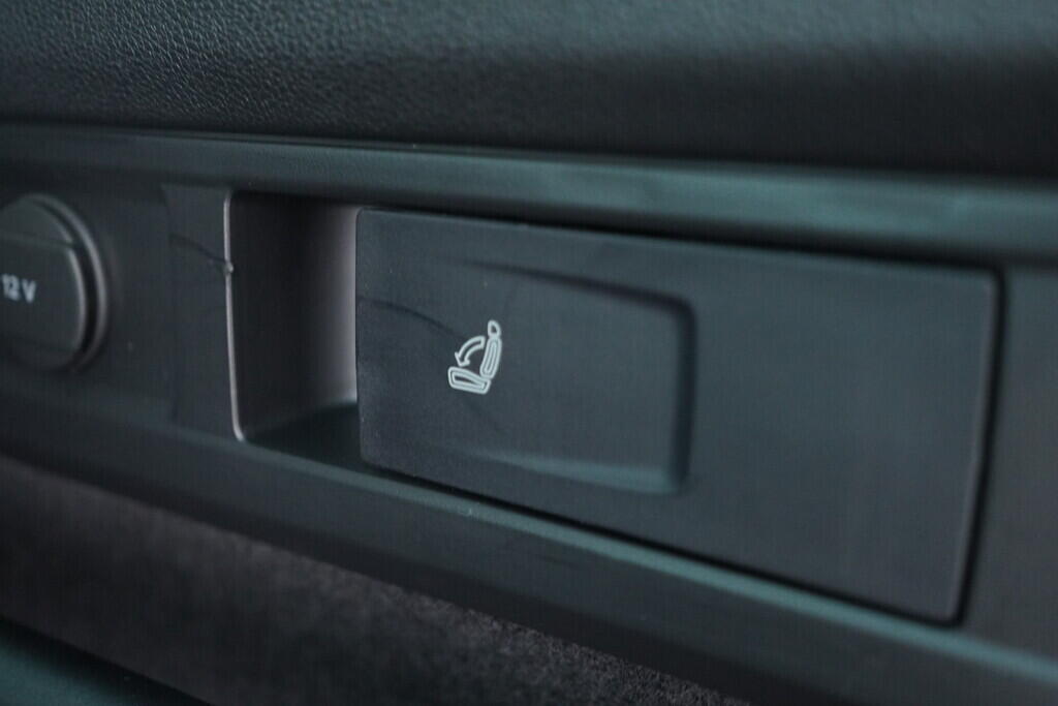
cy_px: 353
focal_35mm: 36
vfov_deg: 36.9
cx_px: 529
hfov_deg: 53.1
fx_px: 1058
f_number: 2.8
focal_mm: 24
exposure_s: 1/40
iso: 2500
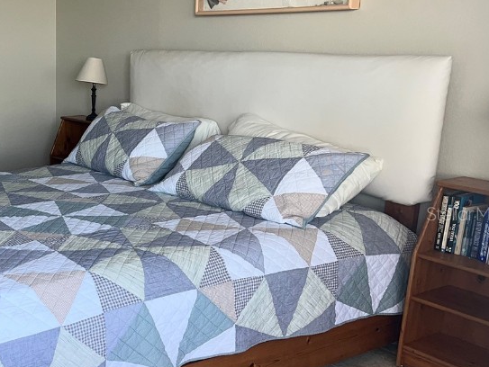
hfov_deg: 36.5
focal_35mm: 49
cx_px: 50
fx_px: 693
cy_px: 213
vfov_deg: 29.7
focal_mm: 5.7
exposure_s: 1/177
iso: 32
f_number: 1.5
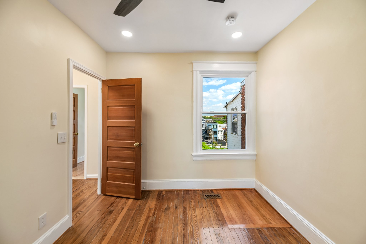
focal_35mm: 14
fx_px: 142
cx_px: 183
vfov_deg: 81.2
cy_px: 122
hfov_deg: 104.3
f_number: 8
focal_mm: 14
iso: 100
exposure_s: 1/40
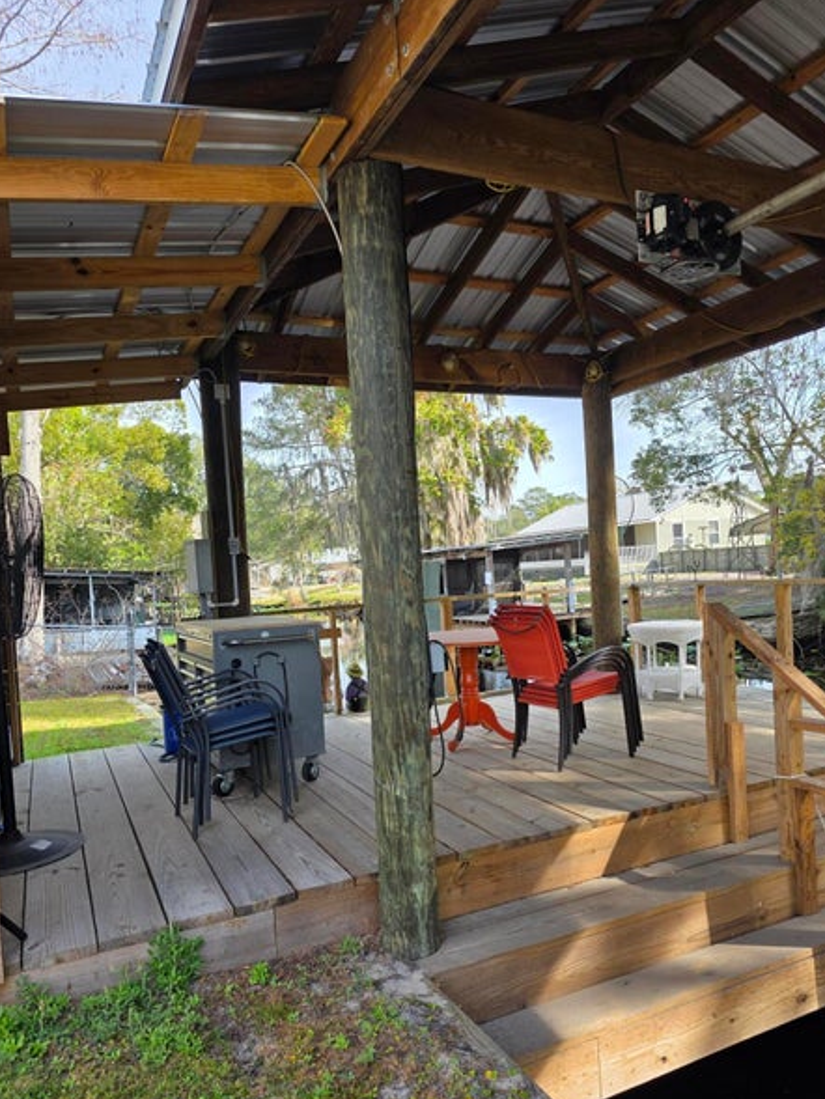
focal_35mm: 25
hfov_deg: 54.9
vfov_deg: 69.3
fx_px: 794
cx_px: 433
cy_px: 586
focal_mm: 6.3
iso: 80
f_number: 1.7
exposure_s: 1/1737
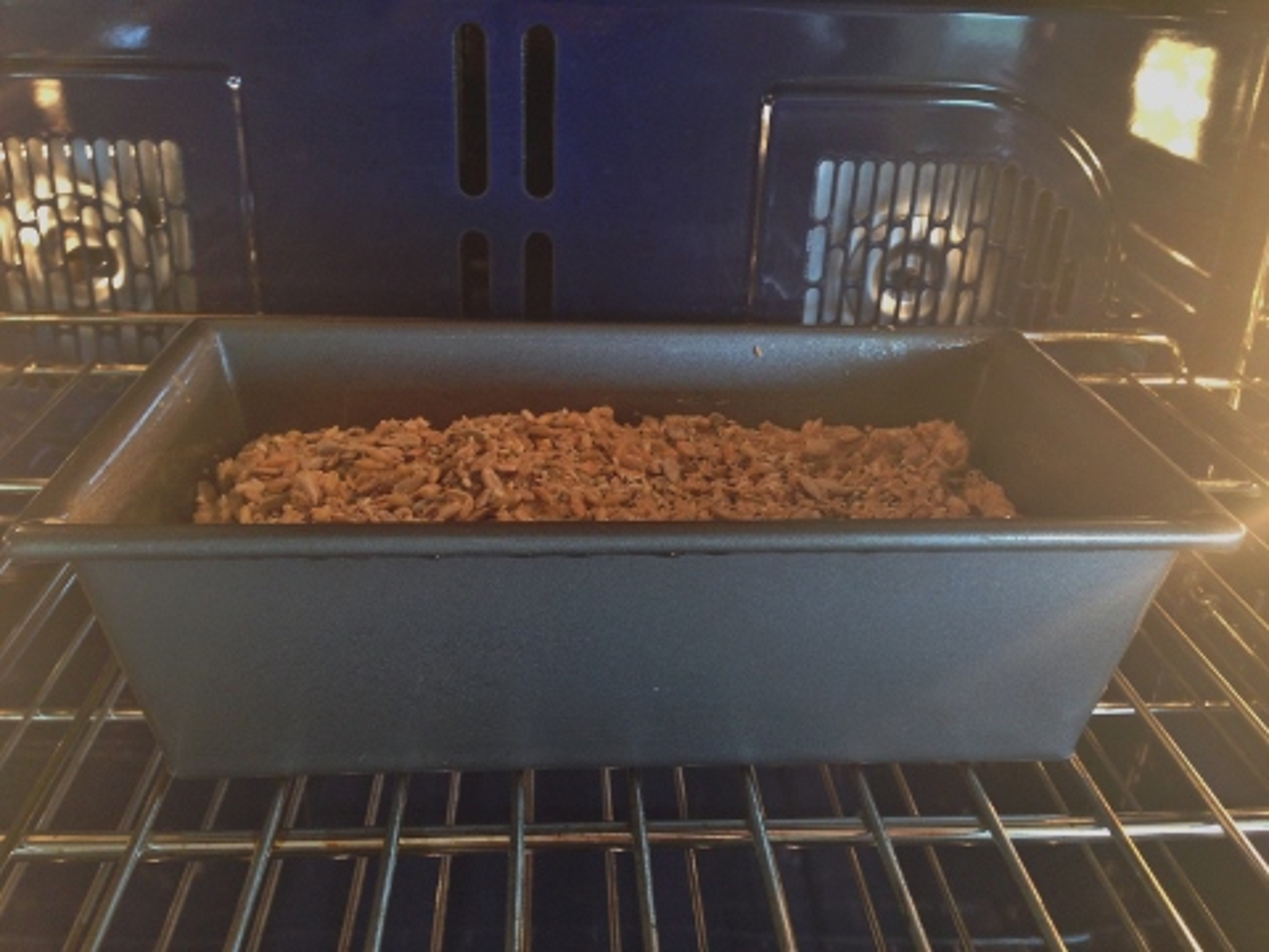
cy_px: 476
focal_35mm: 33
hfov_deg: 55.4
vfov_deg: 42.9
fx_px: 1210
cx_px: 634
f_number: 2.4
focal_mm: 4.12
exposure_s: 1/20
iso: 80
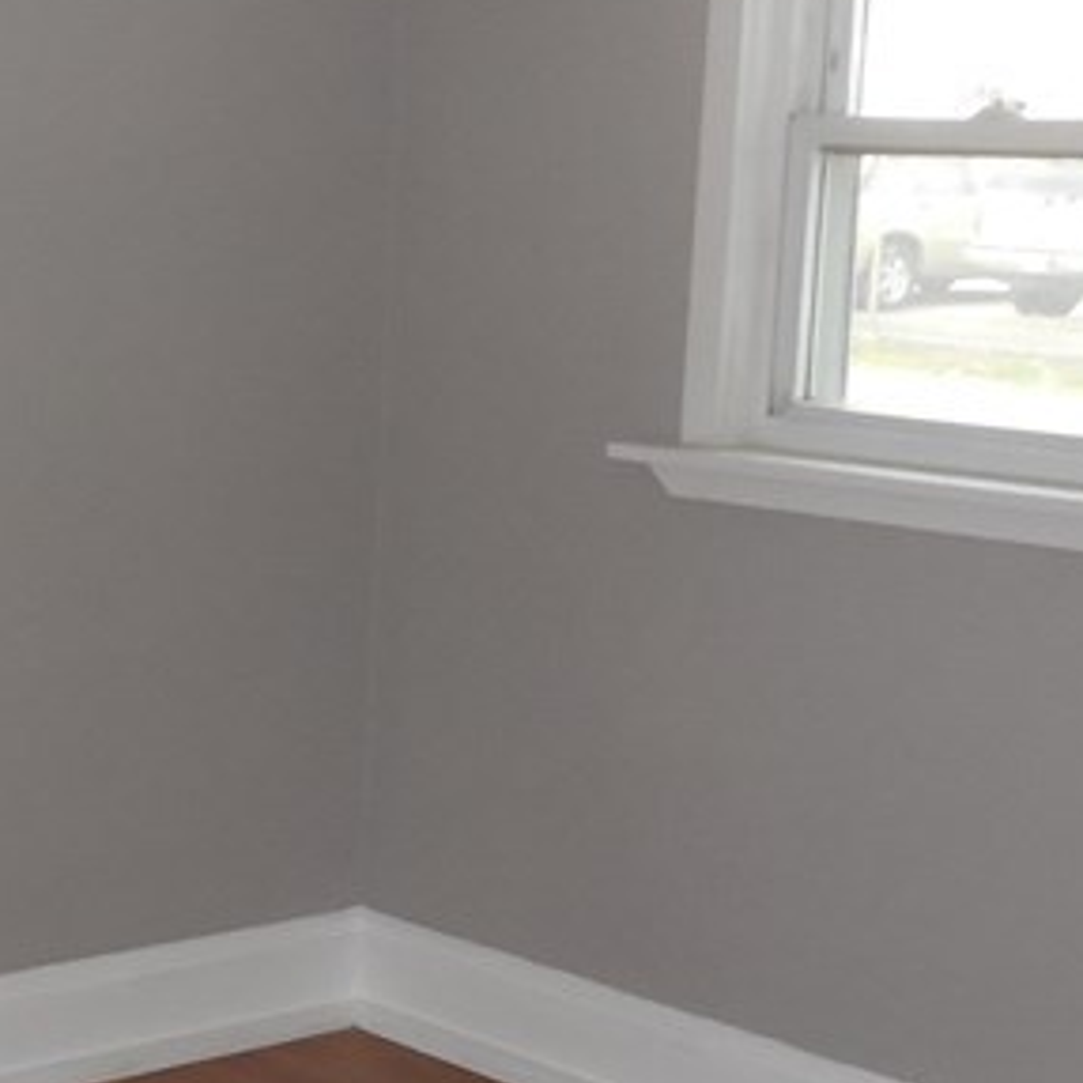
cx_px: -494
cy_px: 789
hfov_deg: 18.9
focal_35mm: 82
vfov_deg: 21.0
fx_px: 2902
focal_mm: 4.6
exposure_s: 1/25
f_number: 3.5
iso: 360
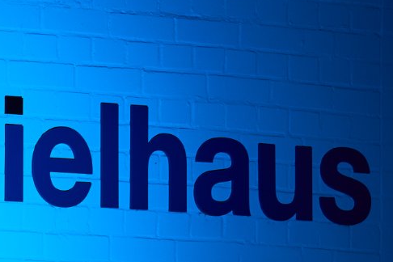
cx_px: -565
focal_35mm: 464
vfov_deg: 3.0
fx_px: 5065
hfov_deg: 4.3
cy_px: 395
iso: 100
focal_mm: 88
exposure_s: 1/6
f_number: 8
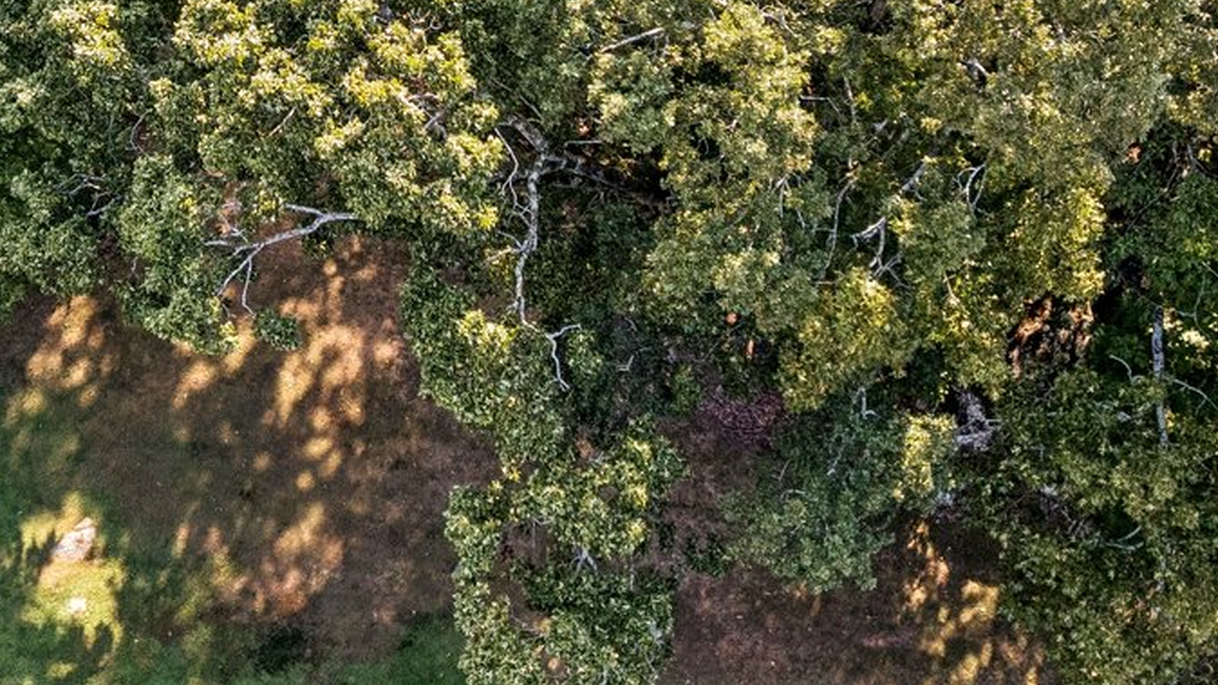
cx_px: 345
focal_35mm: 70
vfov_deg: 16.5
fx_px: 2261
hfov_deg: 29.8
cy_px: -148
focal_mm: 8.4
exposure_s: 1/250
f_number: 2.8
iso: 100
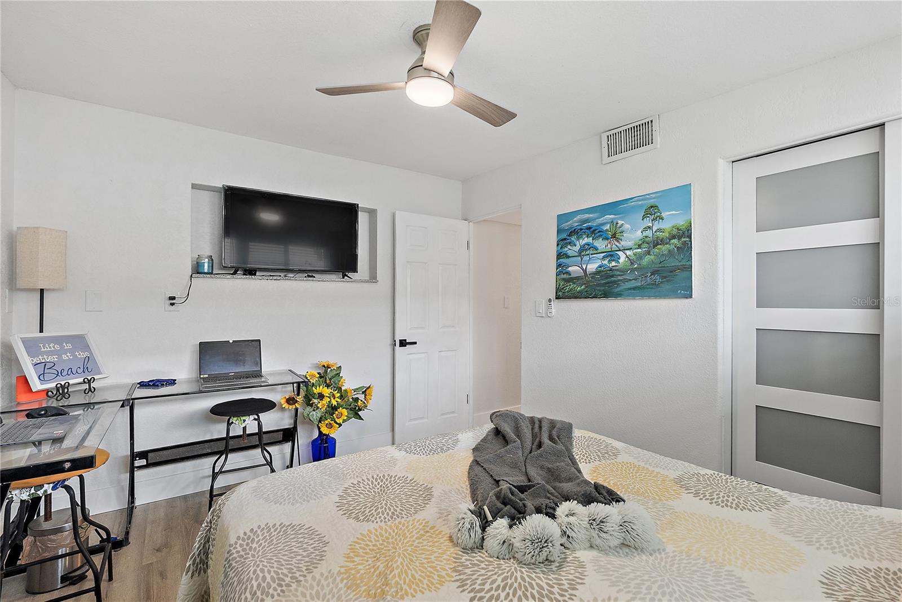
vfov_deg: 73.8
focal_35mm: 16
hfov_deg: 96.7
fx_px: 401
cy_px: 301
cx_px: 451
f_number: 5.6
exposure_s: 1/15
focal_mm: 16
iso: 1600
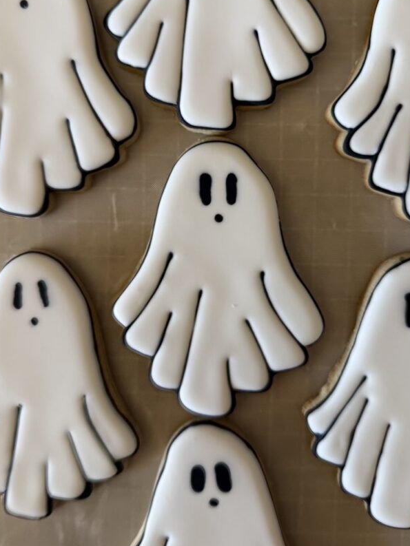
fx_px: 489
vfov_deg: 57.9
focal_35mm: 31
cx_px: 216
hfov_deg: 45.4
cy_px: 222
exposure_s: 1/60
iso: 250
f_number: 1.78
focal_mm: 6.76
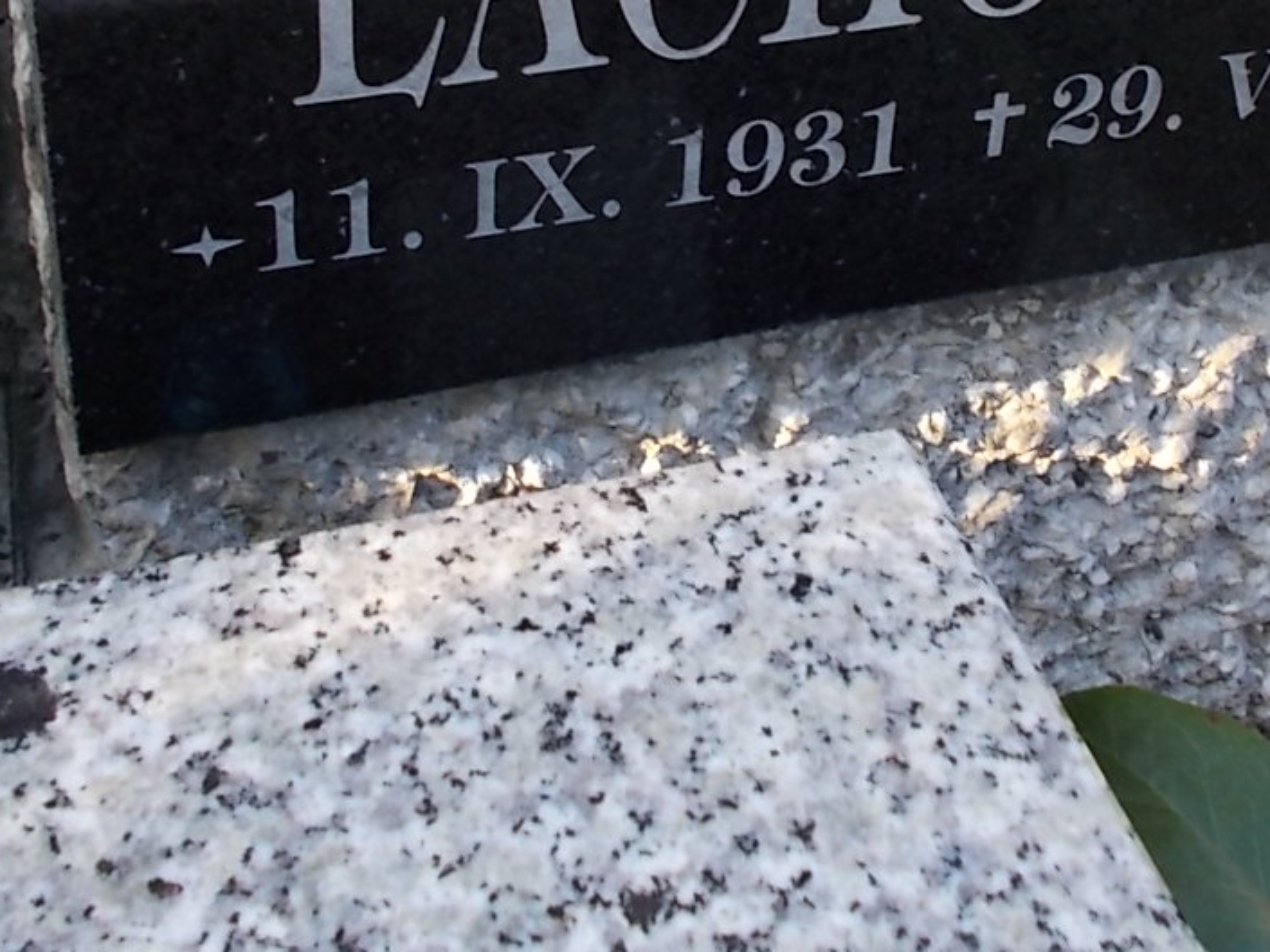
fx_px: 2165
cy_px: -29
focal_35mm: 59
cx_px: 726
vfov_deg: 23.6
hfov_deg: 32.6
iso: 80
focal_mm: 4.6
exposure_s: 1/60
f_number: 3.2
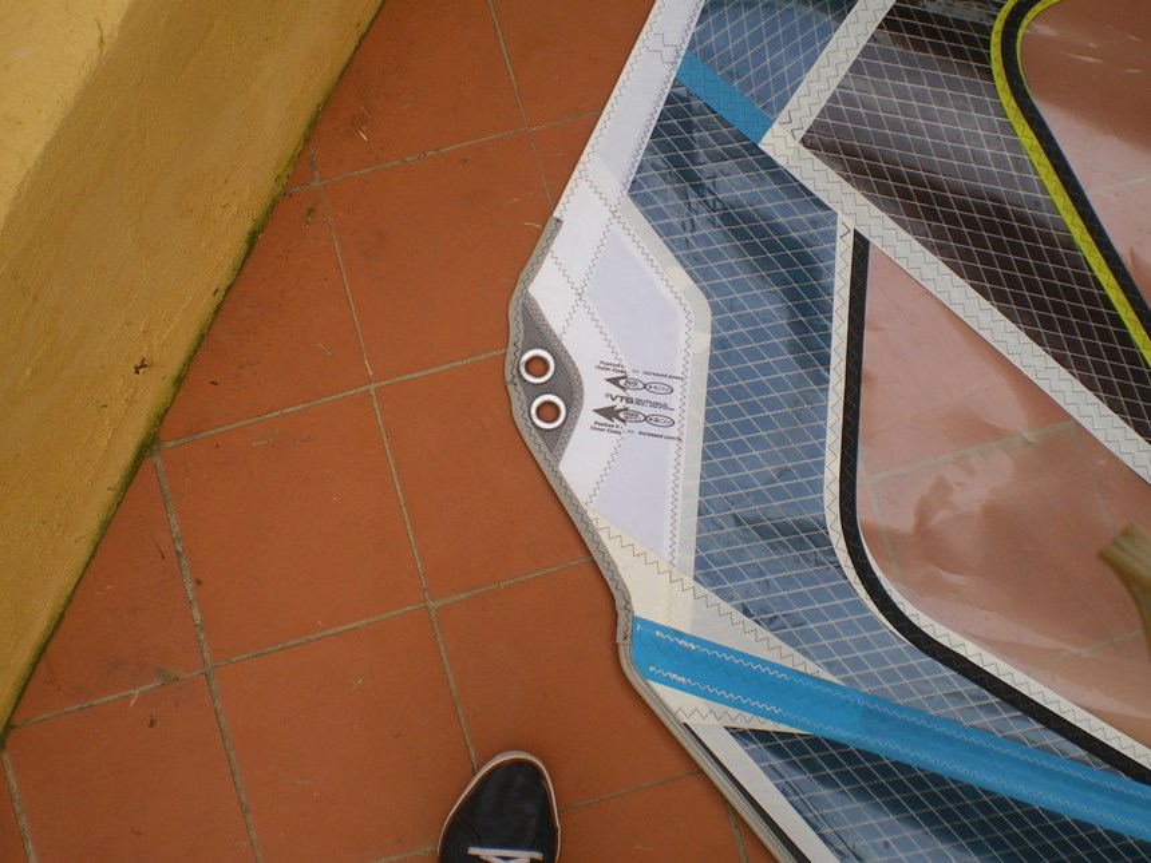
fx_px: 1264
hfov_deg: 49.0
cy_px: 432
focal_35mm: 38
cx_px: 576
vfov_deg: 37.7
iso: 64
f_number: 4.6
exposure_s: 1/125
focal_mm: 6.3
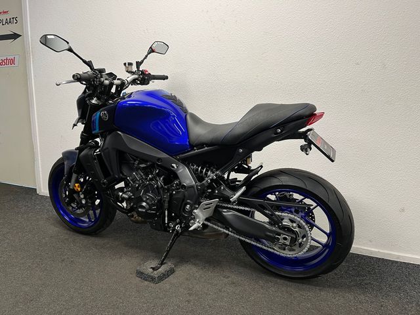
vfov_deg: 53.1
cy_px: 158
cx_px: 210
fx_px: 315
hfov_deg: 67.3
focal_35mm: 26
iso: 80
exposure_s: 1/50
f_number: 1.6
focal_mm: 5.1
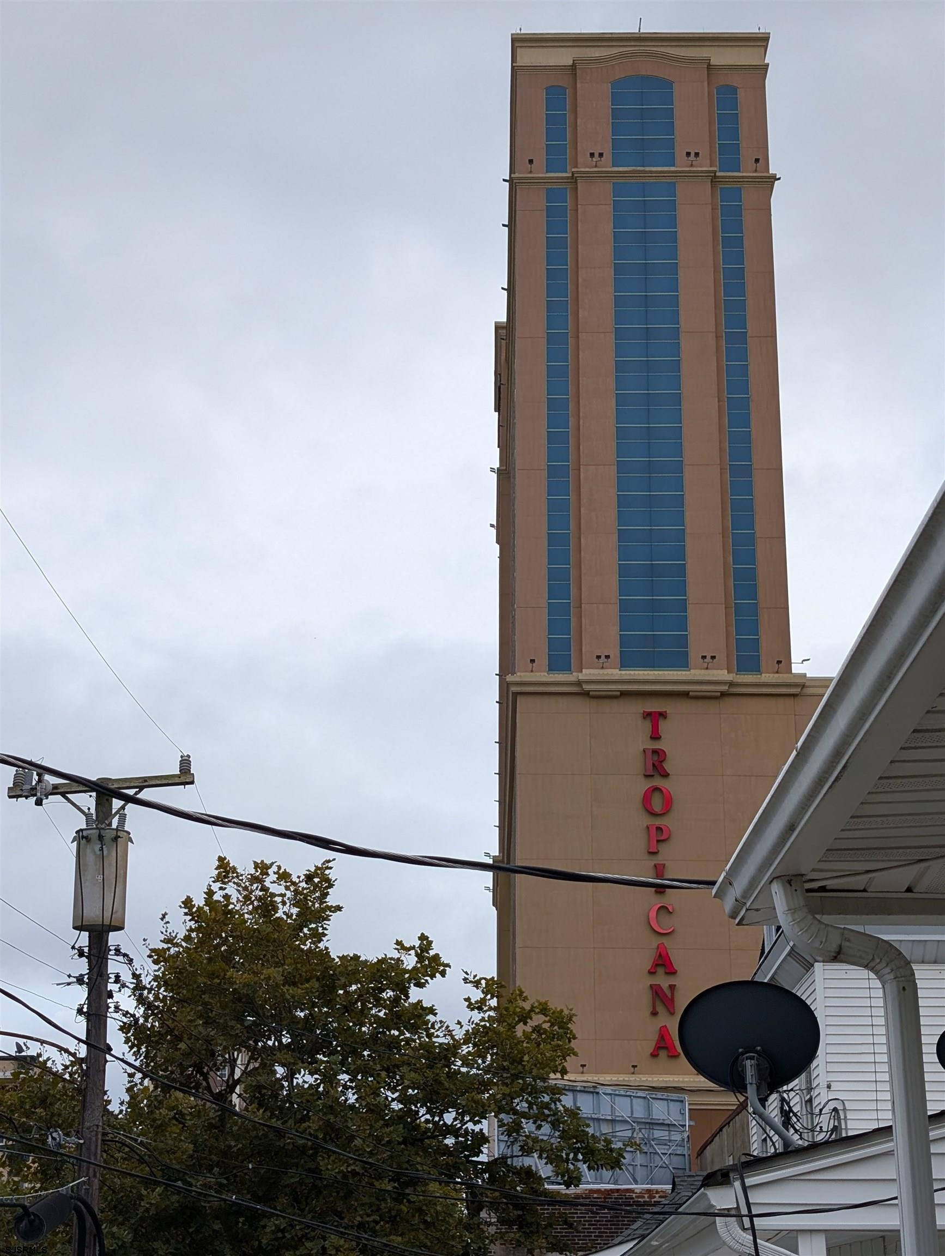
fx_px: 1780
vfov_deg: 38.9
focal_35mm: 49
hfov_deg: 29.7
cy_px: 628
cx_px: 472
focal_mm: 6.9
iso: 30
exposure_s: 1/1748
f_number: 1.68
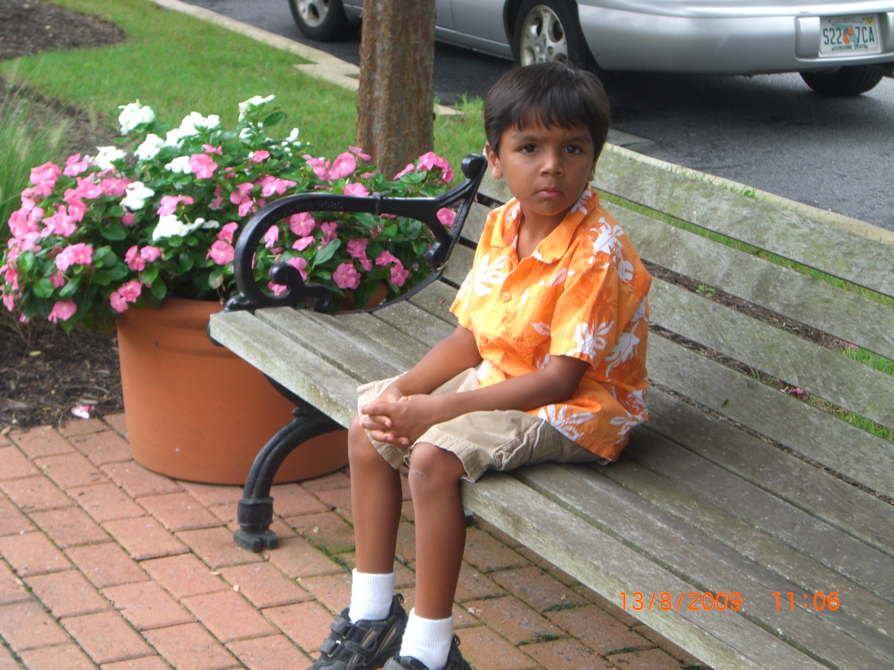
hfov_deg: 20.9
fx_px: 2428
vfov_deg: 15.7
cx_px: 447
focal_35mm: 94
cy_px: 335
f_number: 4.6
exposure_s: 1/80
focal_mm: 15.3
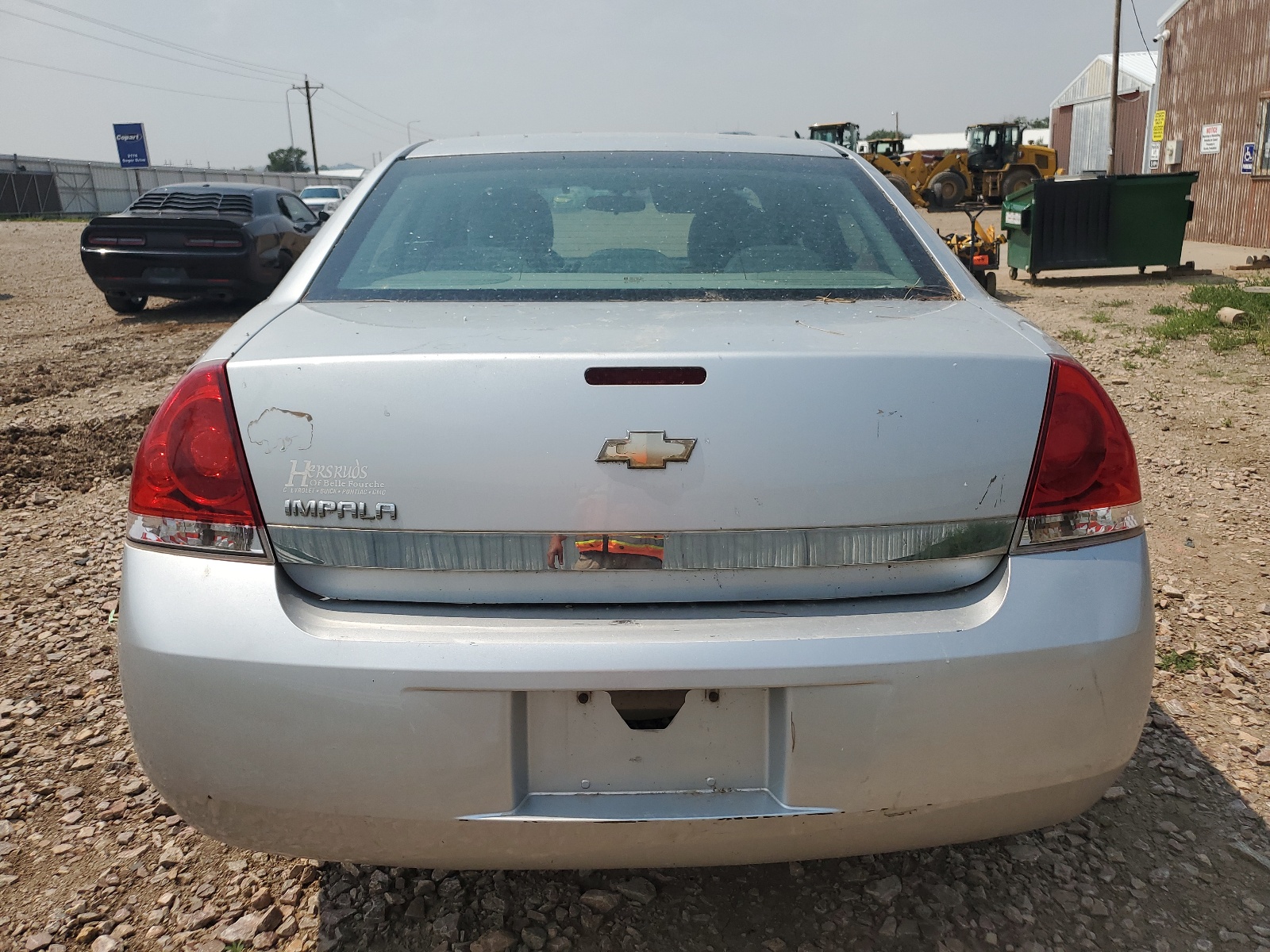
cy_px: 476
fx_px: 954
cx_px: 635
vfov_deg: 53.1
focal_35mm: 26
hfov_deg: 67.3
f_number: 1.5
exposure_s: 1/10000
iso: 50
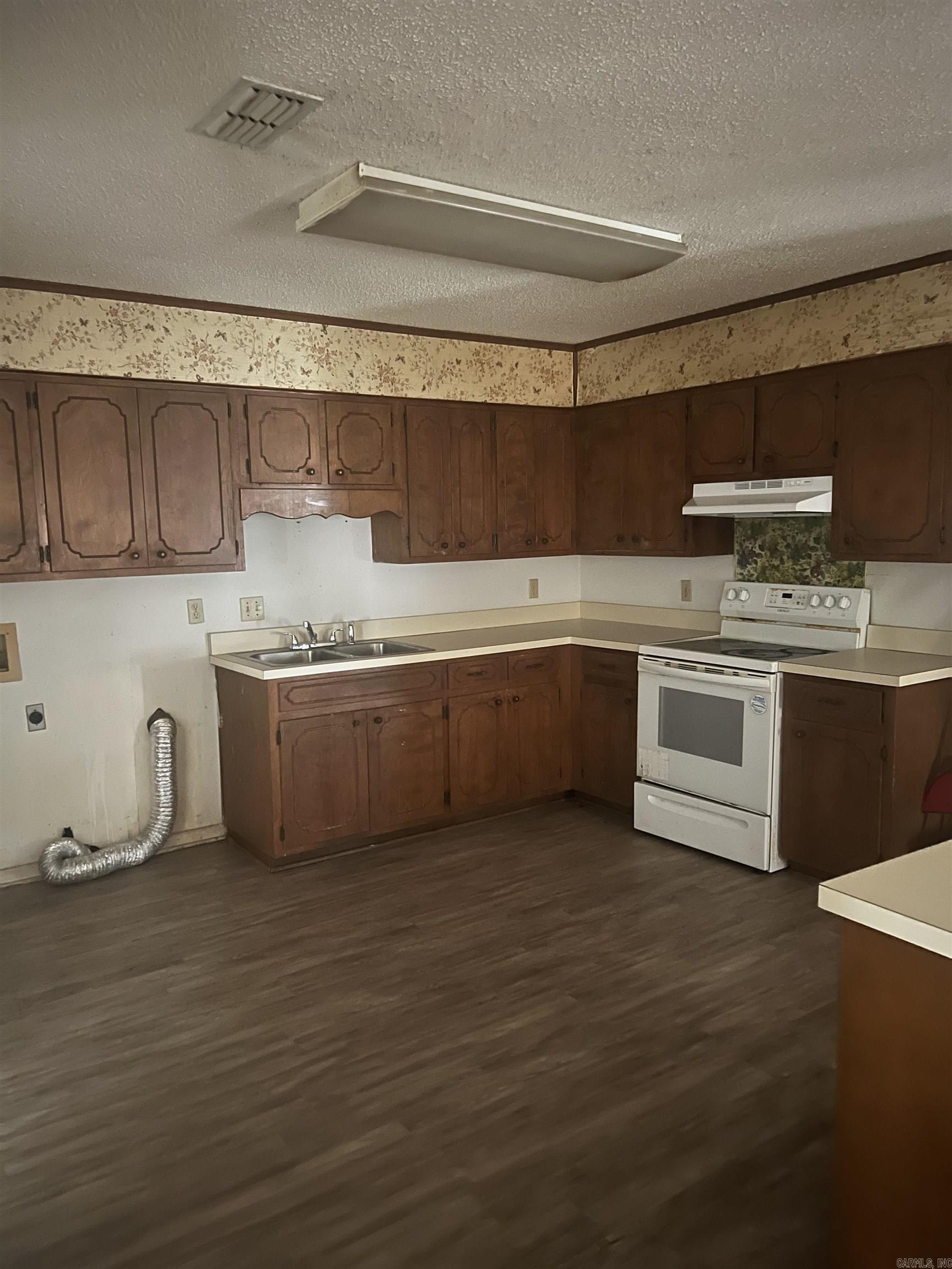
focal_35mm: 26
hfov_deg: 53.1
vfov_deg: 67.3
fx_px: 953
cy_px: 634
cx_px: 476
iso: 1250
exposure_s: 1/9
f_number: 1.5
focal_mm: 5.7
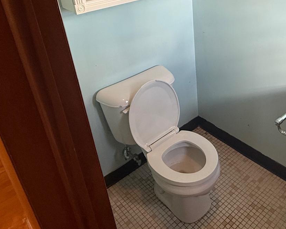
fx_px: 288
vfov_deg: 42.0
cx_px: 202
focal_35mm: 34
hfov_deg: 51.3
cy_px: 55
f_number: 2.2
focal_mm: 2.22
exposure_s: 1/120
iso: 200
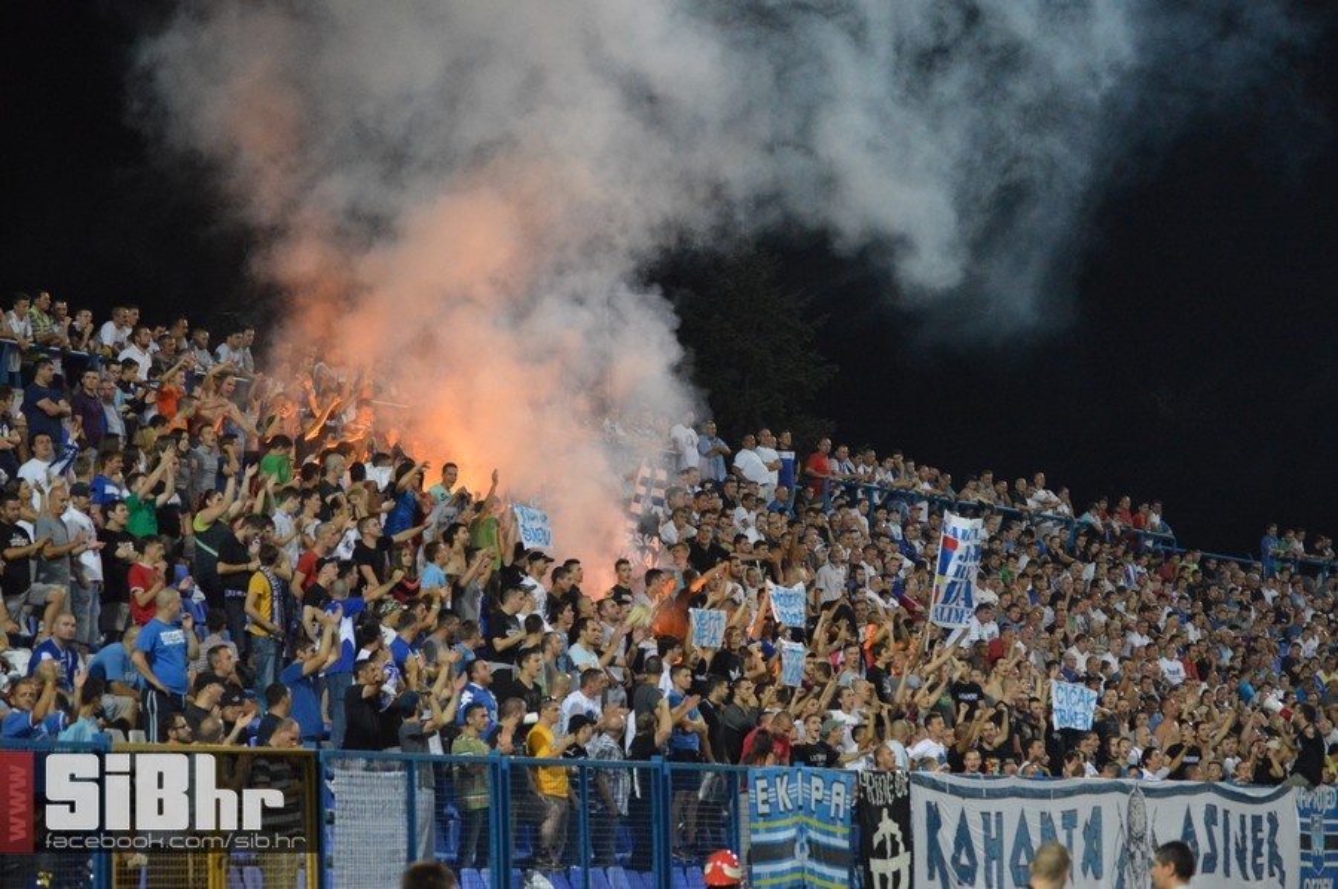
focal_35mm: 147
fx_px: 5457
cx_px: 669
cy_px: 444
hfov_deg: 14.0
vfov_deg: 9.3
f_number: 5.6
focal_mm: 98
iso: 3200
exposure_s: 1/250
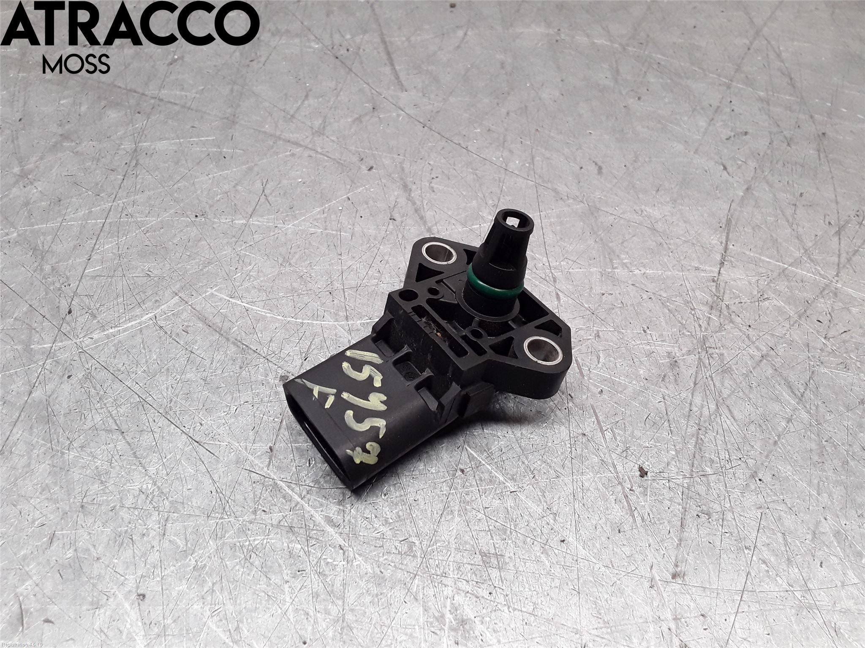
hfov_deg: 63.4
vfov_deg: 49.7
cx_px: 432
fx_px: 700
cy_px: 324
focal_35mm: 28
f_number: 1.9
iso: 100
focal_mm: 2.91
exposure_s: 1/120
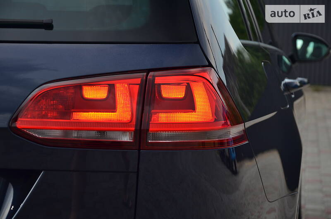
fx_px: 908
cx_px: 166
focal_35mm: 99
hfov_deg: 20.7
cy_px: 110
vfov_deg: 13.8
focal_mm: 66
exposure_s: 1/100
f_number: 5.3
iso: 400
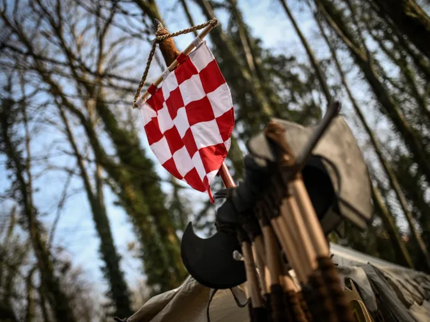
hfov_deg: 49.0
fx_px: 472
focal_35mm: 38
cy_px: 161
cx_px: 209
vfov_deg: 37.7
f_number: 1.4
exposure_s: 1/4000
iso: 200
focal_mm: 35
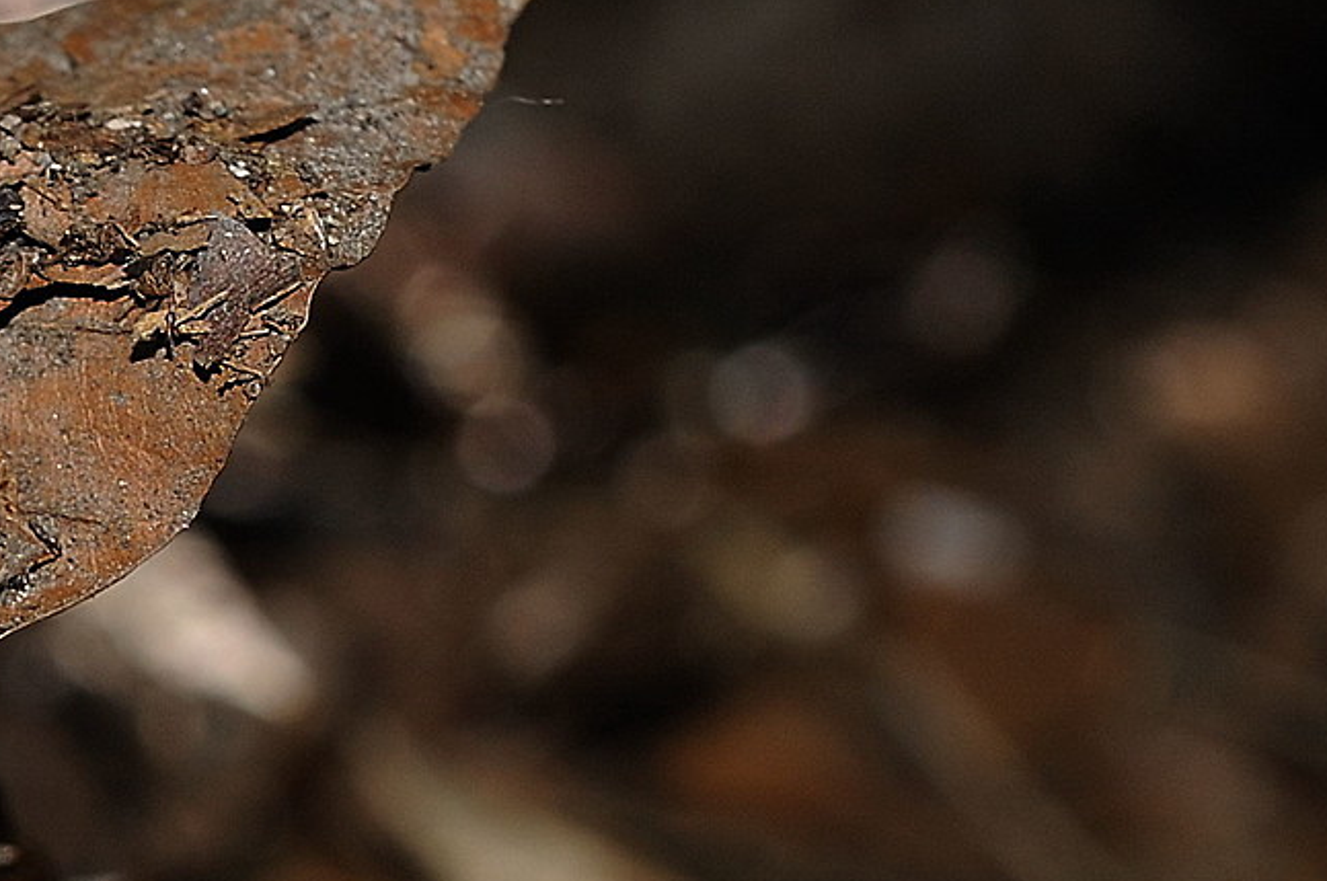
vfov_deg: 6.1
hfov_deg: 9.0
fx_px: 8210
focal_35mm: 223
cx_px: -811
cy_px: 1417
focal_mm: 60
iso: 320
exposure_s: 1/60
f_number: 11
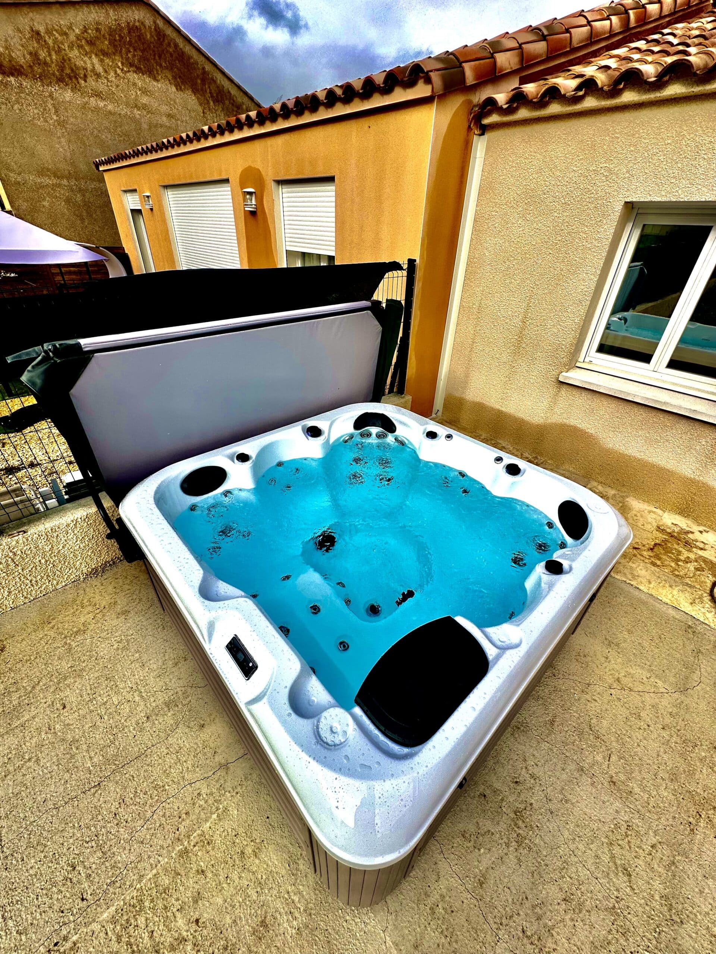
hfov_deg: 85.7
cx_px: 358
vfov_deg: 102.1
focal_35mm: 14
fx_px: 386
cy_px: 477
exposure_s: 1/3300
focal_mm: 2.22
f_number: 2.2
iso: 50
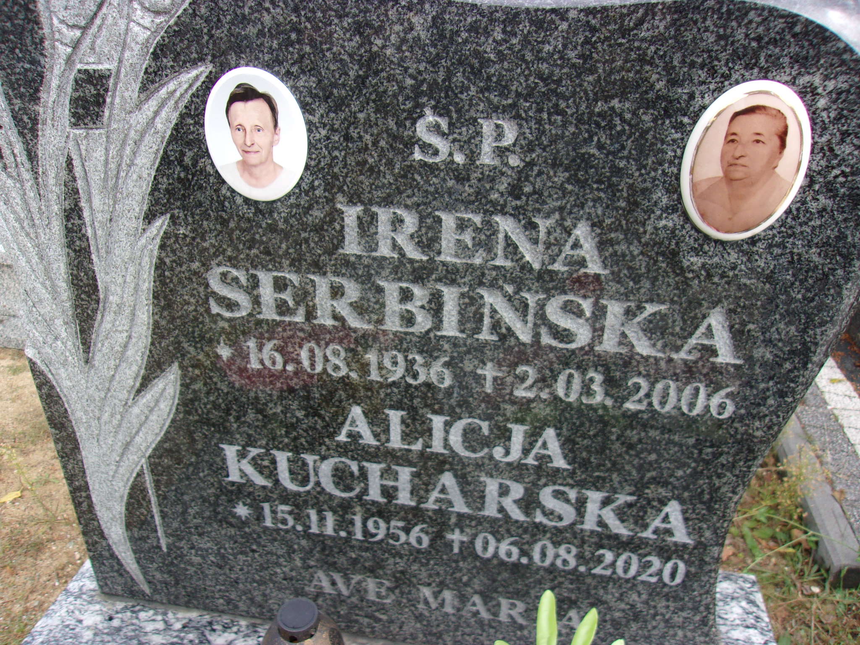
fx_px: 671
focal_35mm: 27
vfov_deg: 51.4
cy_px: 322
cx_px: 430
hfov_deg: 65.3
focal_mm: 4.9
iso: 80
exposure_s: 1/300
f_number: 3
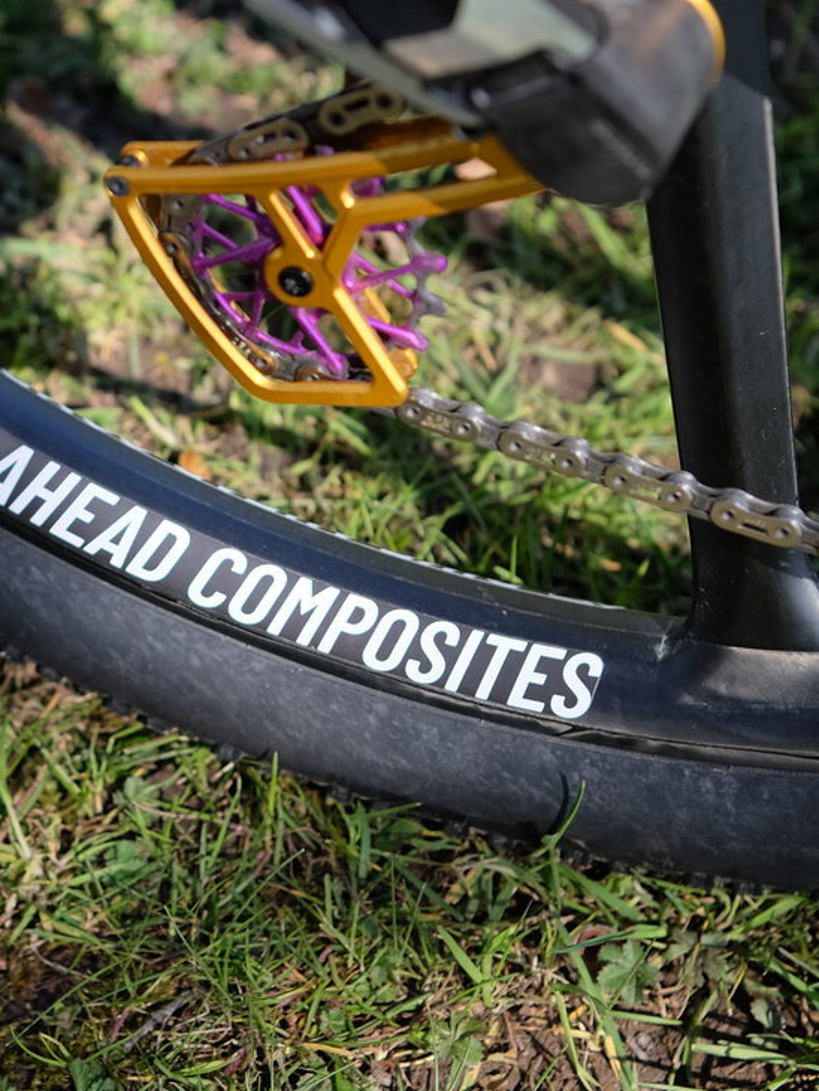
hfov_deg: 18.5
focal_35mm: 79
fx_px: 2491
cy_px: 551
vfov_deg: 24.7
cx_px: 200
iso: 400
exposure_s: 1/1400
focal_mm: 33
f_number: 2.5
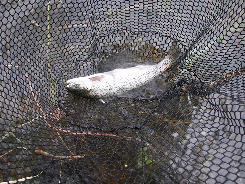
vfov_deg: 39.7
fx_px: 255
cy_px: 92
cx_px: 122
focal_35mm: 36
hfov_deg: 51.4
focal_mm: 6
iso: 50
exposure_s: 1/80
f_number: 2.8
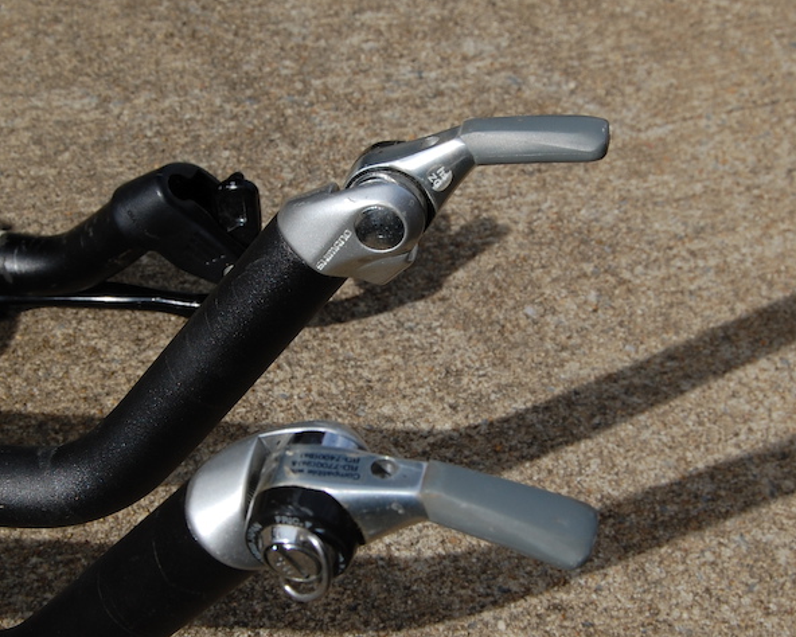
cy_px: 302
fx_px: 1720
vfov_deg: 21.0
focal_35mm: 73
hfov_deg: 26.0
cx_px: 344
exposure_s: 1/400
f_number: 10
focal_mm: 30
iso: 200
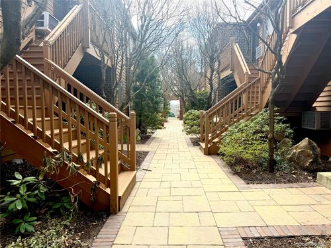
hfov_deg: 71.6
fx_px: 229
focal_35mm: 24
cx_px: 166
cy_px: 124
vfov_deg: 56.8
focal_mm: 6.76
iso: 100
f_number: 1.78
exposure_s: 1/1091
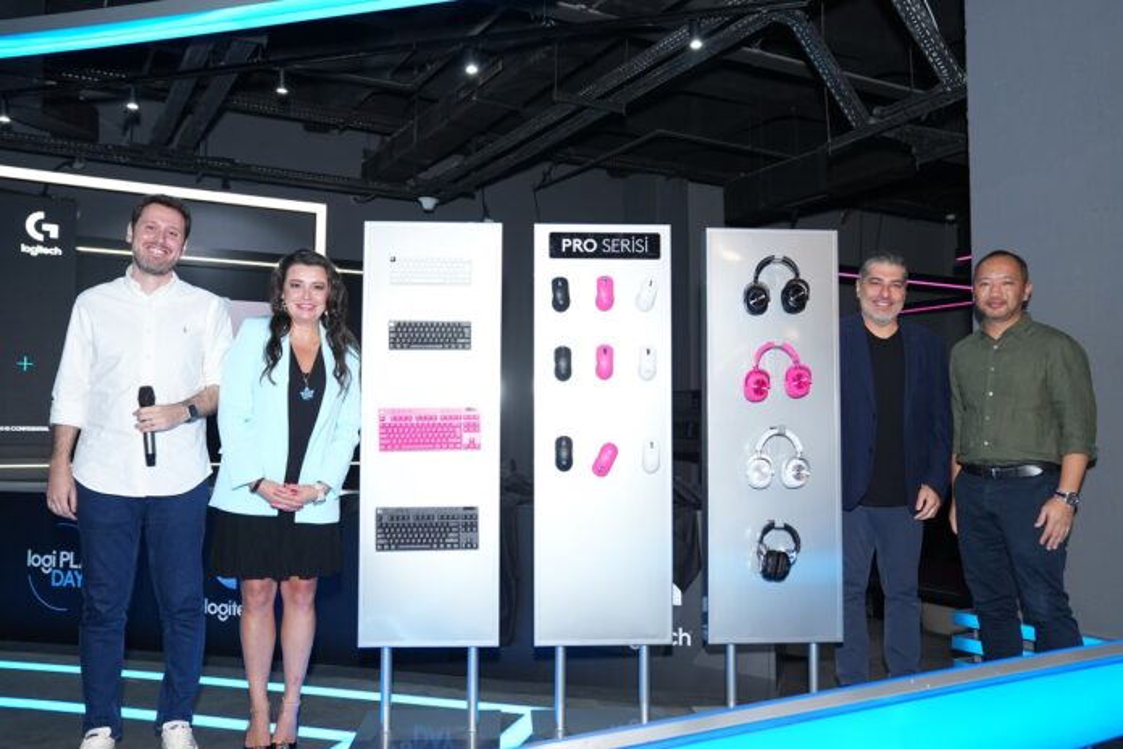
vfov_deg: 42.3
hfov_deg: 60.3
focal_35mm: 31
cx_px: 562
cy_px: 374
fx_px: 967
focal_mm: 31
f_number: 3.5
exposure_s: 1/160
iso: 2500
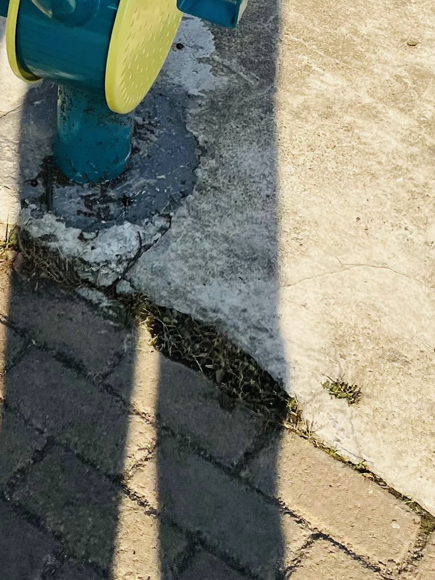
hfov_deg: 17.3
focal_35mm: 83
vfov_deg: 22.1
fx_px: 1391
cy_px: -83
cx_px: -25
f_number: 1.6
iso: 32
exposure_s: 1/1383
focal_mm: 4.2
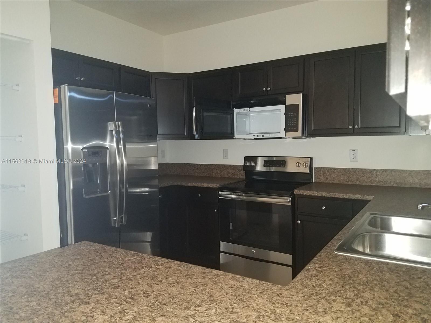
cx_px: 216
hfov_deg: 67.3
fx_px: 324
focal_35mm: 26
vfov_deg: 53.1
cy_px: 162
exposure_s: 1/10
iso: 200
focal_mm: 4.2
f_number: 1.7
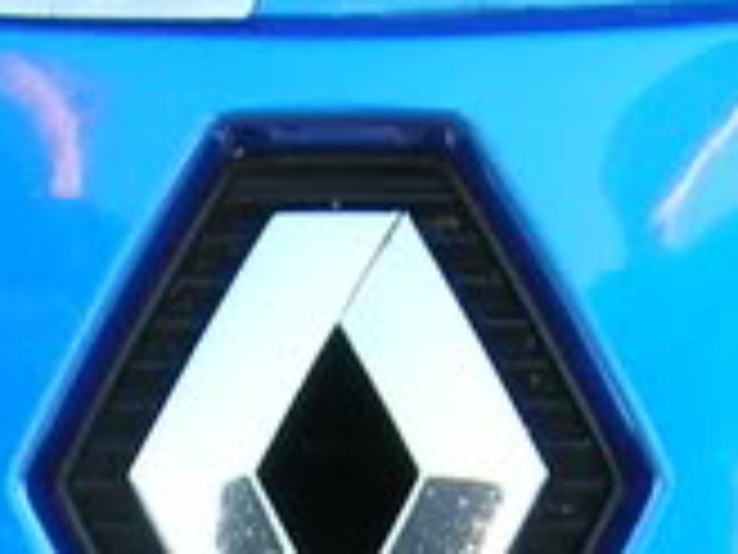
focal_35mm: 382
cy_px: 1712
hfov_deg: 5.2
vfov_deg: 3.8
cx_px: 166
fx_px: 8144
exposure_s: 1/55.3
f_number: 3.5
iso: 64
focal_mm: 12.7
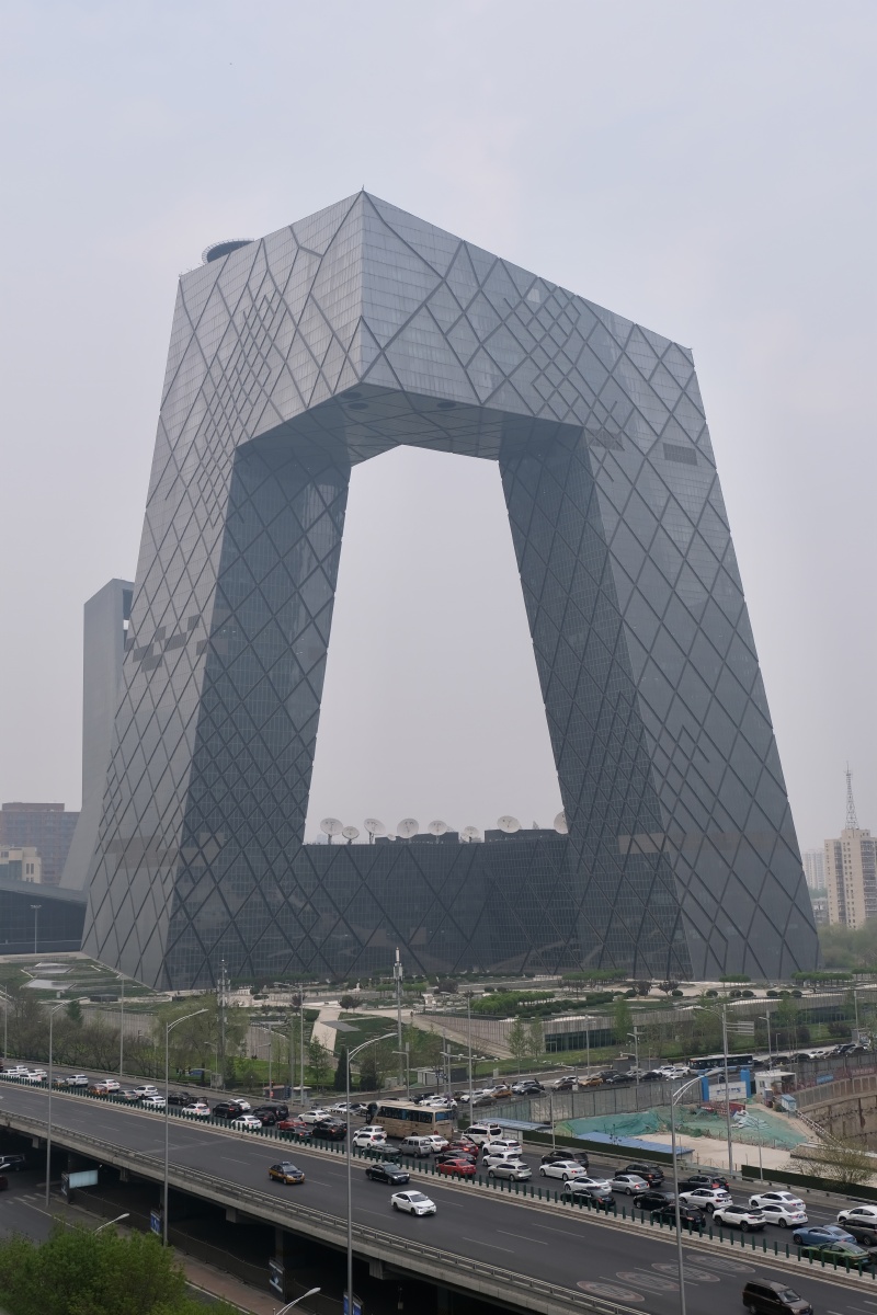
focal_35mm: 40
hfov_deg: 33.4
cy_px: 658
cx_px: 438
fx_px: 1462
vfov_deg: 48.5
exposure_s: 1/140
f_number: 5.6
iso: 320
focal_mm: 26.6
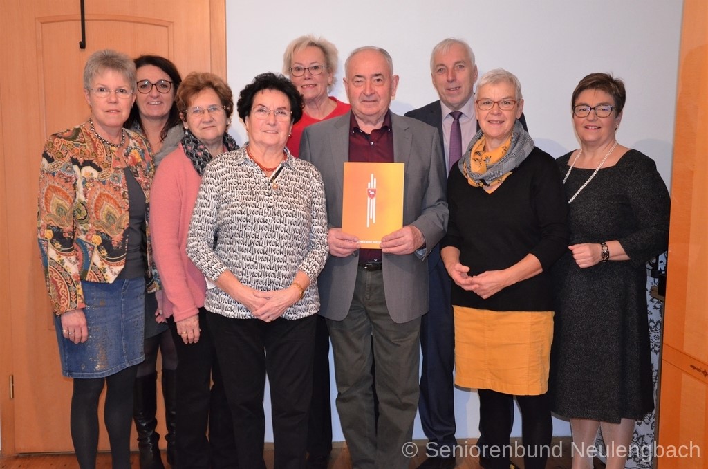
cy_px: 234
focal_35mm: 39
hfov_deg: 49.6
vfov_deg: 34.1
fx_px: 765
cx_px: 354
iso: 3200
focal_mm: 26
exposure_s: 1/60
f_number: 4
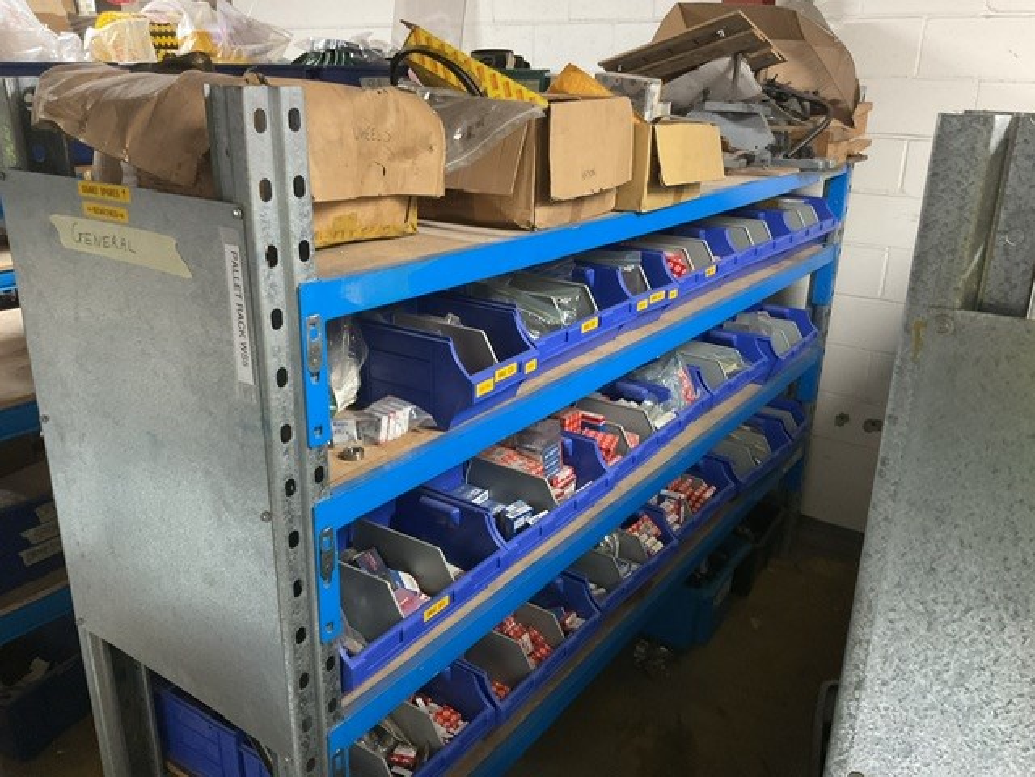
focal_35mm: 29
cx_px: 518
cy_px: 388
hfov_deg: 61.7
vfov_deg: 48.2
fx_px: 867
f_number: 1.8
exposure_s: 1/25
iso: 250
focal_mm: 3
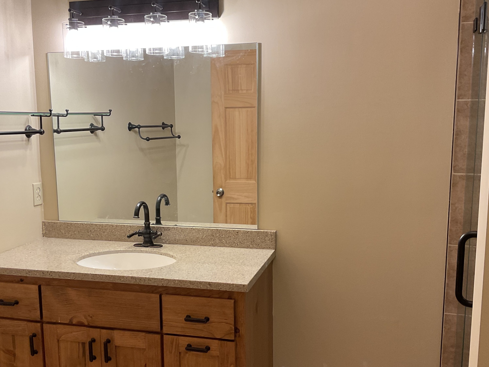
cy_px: 204
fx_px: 551
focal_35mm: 39
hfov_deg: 47.8
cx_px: 225
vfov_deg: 36.8
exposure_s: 1/60
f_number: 1.8
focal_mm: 3
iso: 64
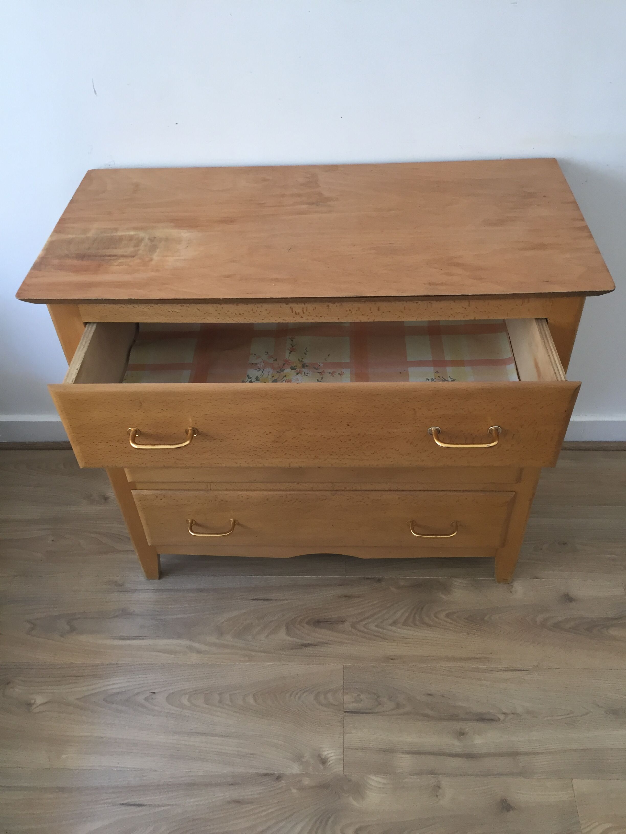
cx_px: 313
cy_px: 417
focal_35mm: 29
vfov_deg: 61.7
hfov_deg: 48.2
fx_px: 699
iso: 80
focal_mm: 4.15
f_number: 2.2
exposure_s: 1/33
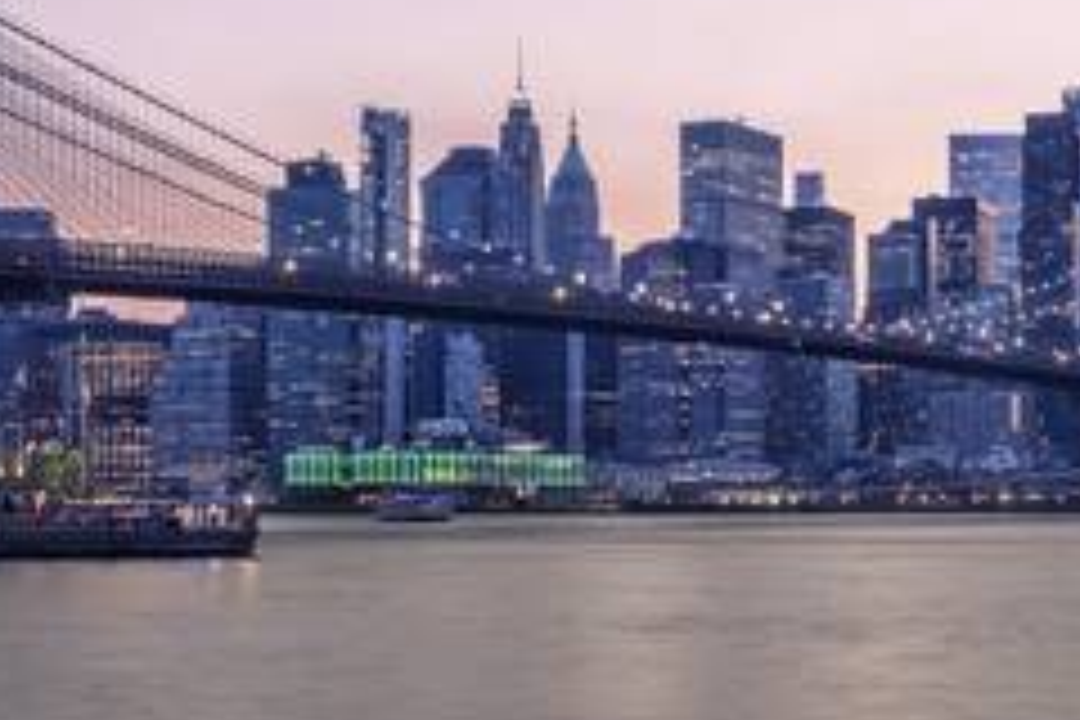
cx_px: 747
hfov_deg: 25.2
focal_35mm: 80
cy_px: 252
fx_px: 2400
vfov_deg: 17.0
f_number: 20
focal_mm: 32
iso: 64
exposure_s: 6
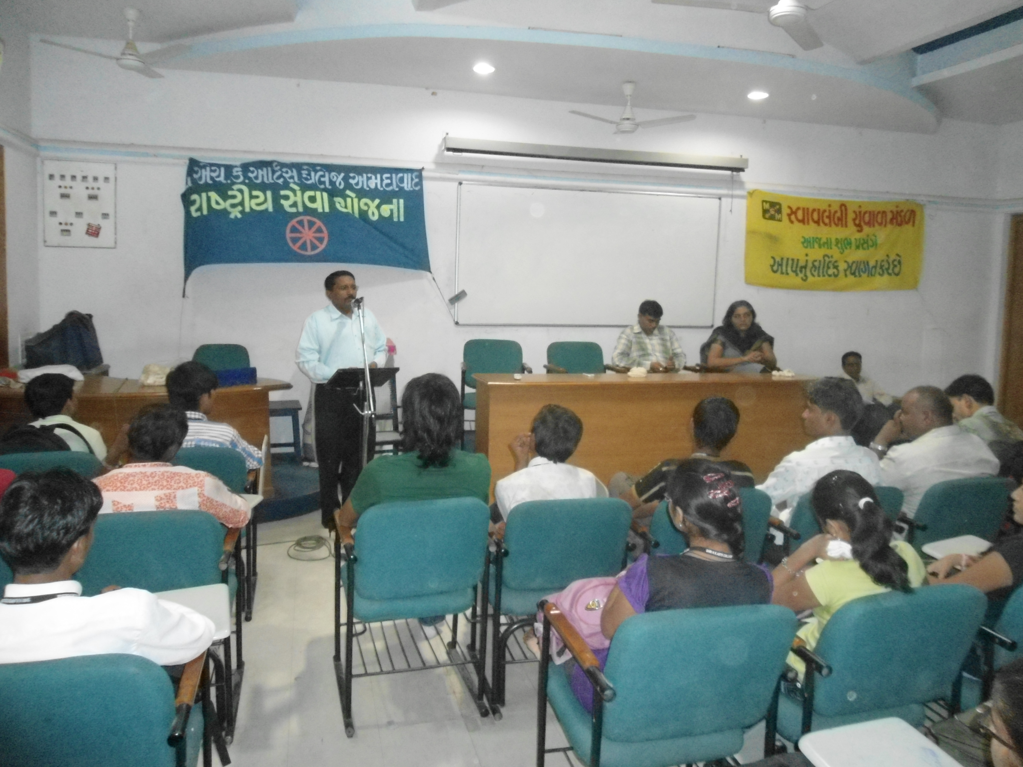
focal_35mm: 26
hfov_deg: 67.3
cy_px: 384
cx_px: 512
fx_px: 768
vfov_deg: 53.1
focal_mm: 4.7
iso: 800
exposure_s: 1/30
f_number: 2.8
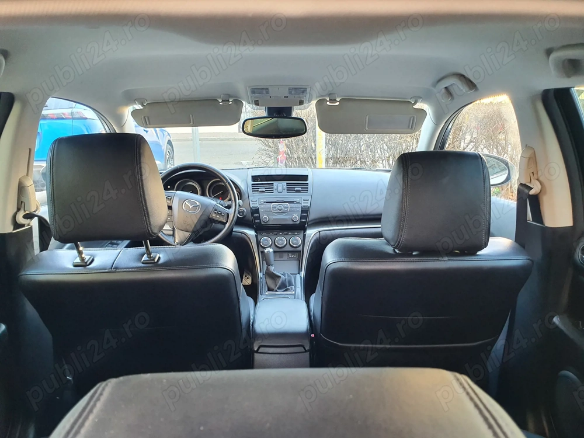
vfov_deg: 53.1
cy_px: 219
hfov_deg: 67.3
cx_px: 292
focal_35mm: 26
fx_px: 439
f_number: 2.4
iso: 320
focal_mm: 4.3
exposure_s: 1/100
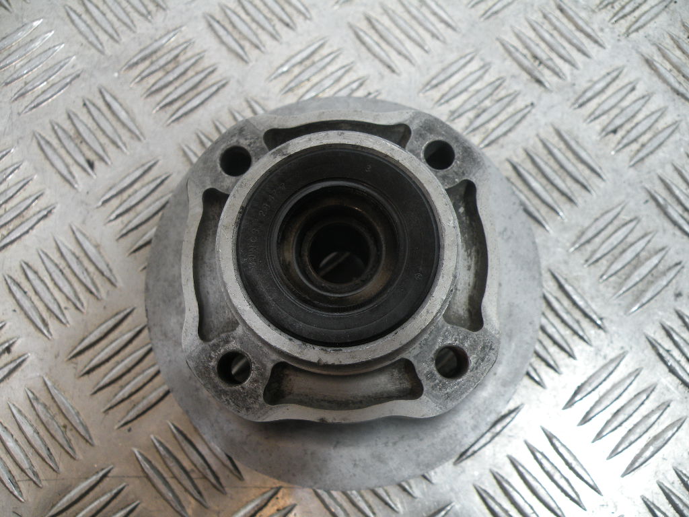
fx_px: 537
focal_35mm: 27
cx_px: 344
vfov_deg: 51.4
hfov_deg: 65.3
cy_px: 258
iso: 101
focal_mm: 4.7
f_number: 2.8
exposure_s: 1/66
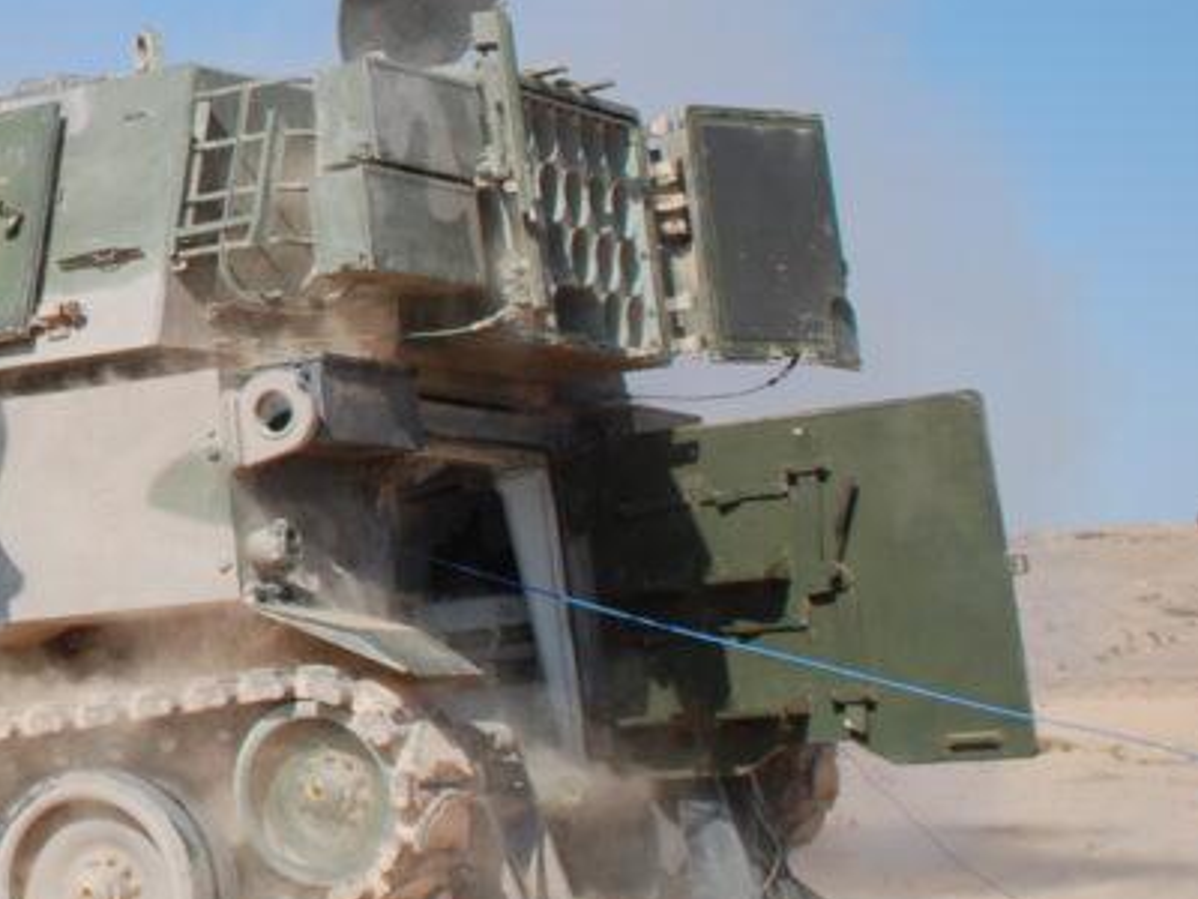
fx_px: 3219
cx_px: -455
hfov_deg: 19.1
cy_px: 55
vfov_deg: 15.7
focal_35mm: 93
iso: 100
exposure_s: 1/1000
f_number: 3.8
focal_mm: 22
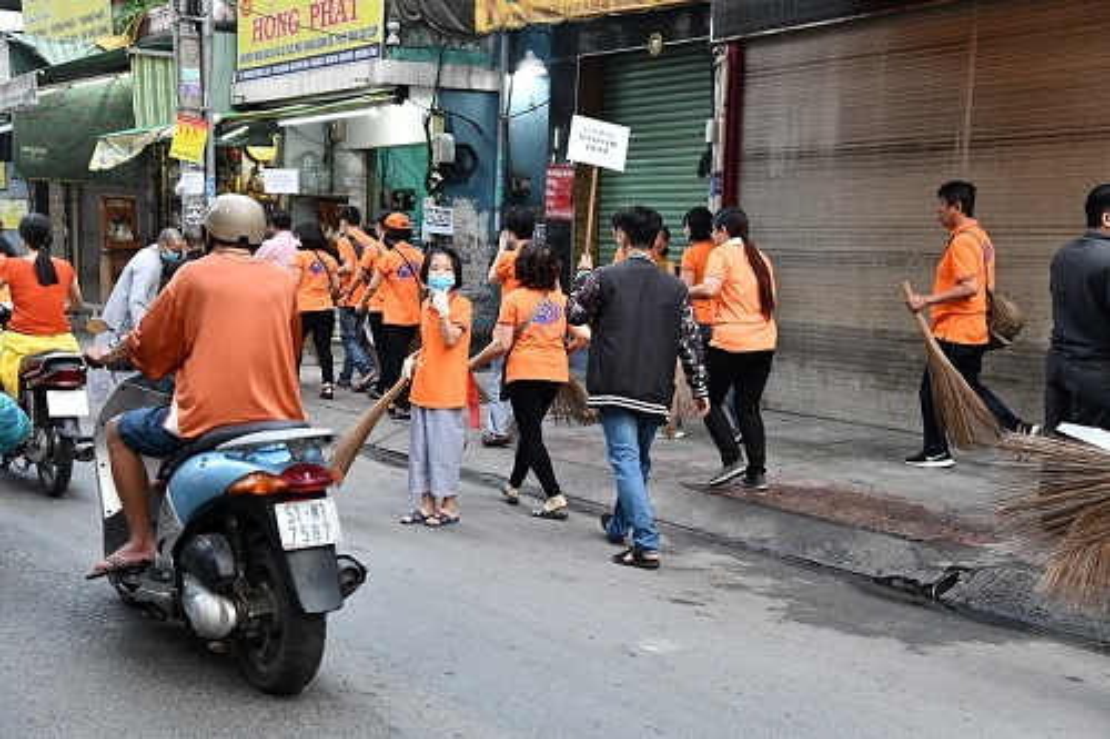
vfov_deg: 28.1
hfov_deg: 41.1
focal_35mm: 48
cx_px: 555
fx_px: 1479
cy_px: 370
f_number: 5.6
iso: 4000
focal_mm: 48
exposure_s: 1/160
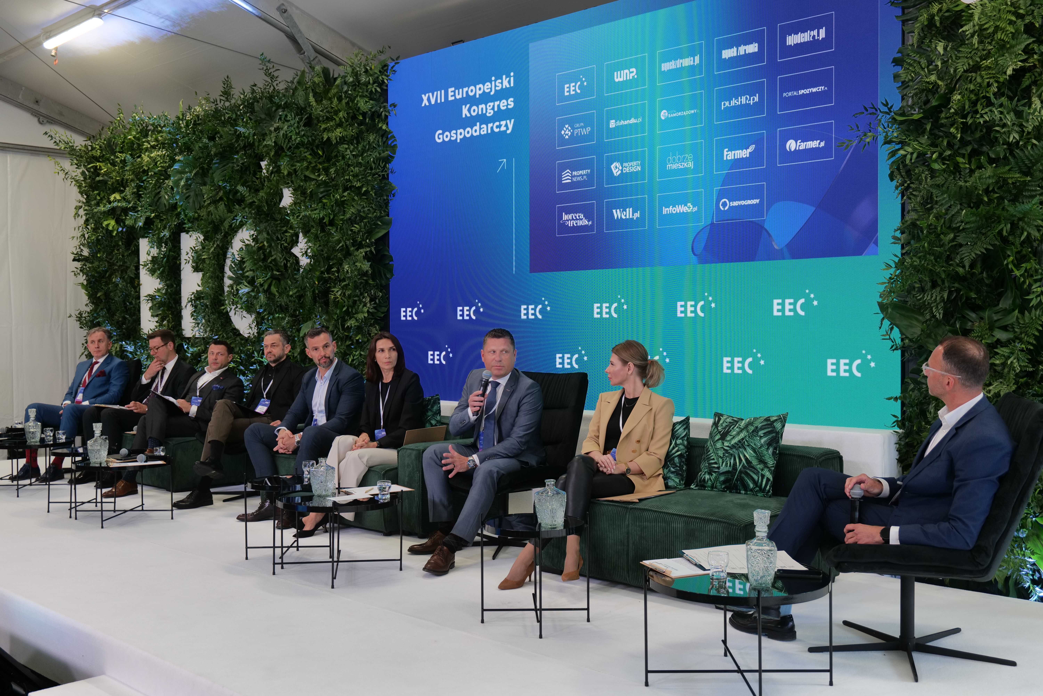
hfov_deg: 53.1
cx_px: 522
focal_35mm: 36
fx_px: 1043
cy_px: 348
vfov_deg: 36.9
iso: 500
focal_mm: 36
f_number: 4.5
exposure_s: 1/60
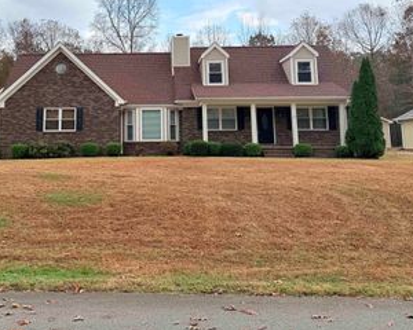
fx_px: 477
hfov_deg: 46.1
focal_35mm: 39
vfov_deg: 37.2
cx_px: 138
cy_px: 78
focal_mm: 6.76
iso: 80
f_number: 1.78
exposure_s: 1/3425
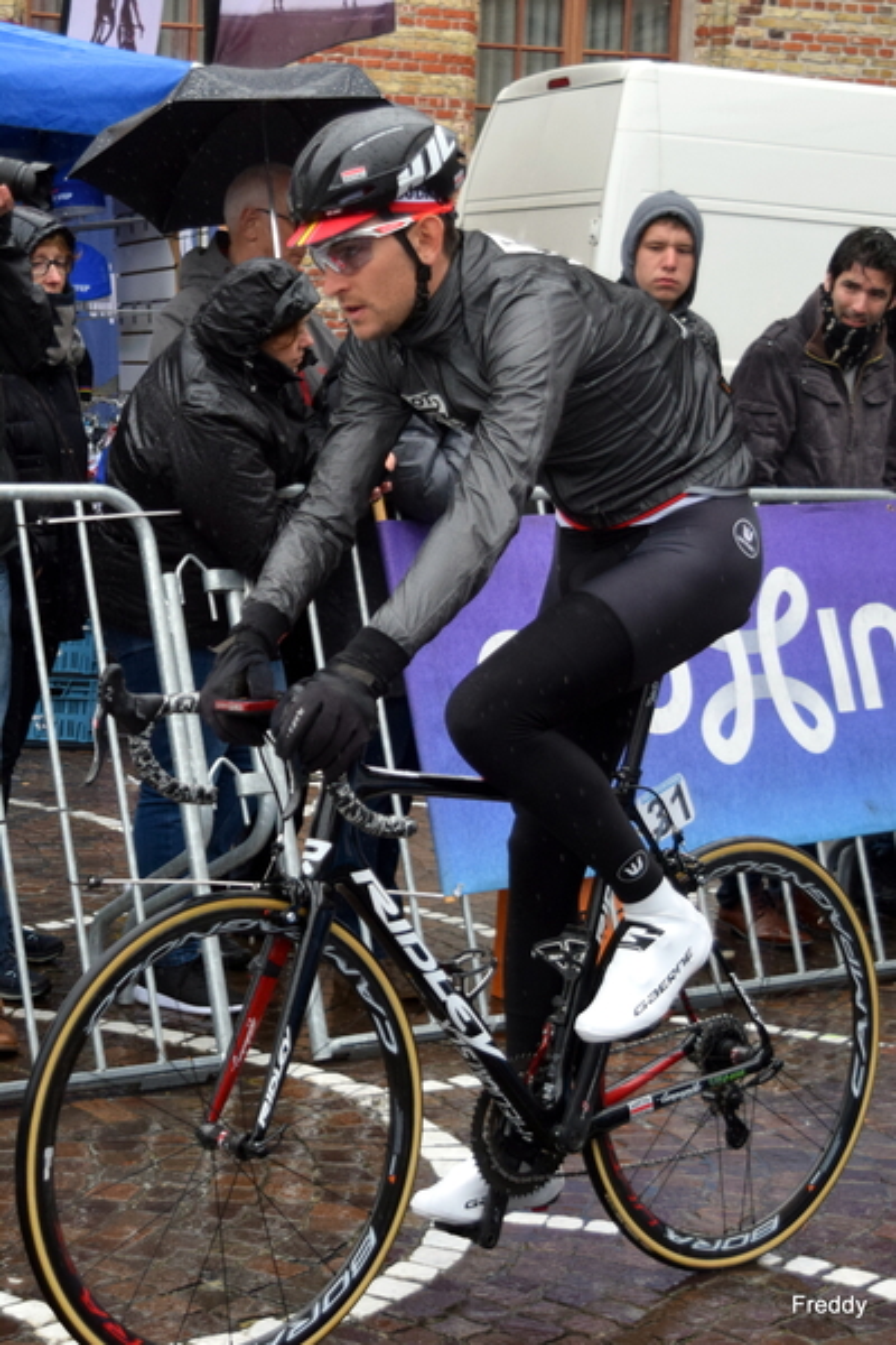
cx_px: 448
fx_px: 1904
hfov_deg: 26.5
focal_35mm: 51
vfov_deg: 38.9
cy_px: 672
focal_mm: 34
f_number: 4.5
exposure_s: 1/800
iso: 800
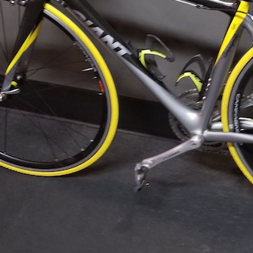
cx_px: 195
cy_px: 70
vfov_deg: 30.7
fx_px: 455
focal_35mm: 55
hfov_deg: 30.5
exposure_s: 1/10
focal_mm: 4.25
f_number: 1.7
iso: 250
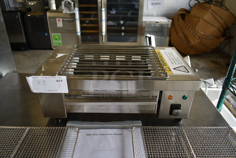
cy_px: 79
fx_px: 177
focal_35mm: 27
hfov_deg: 67.3
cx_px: 118
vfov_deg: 48.0
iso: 160
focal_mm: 18
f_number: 3.5
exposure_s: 1/30
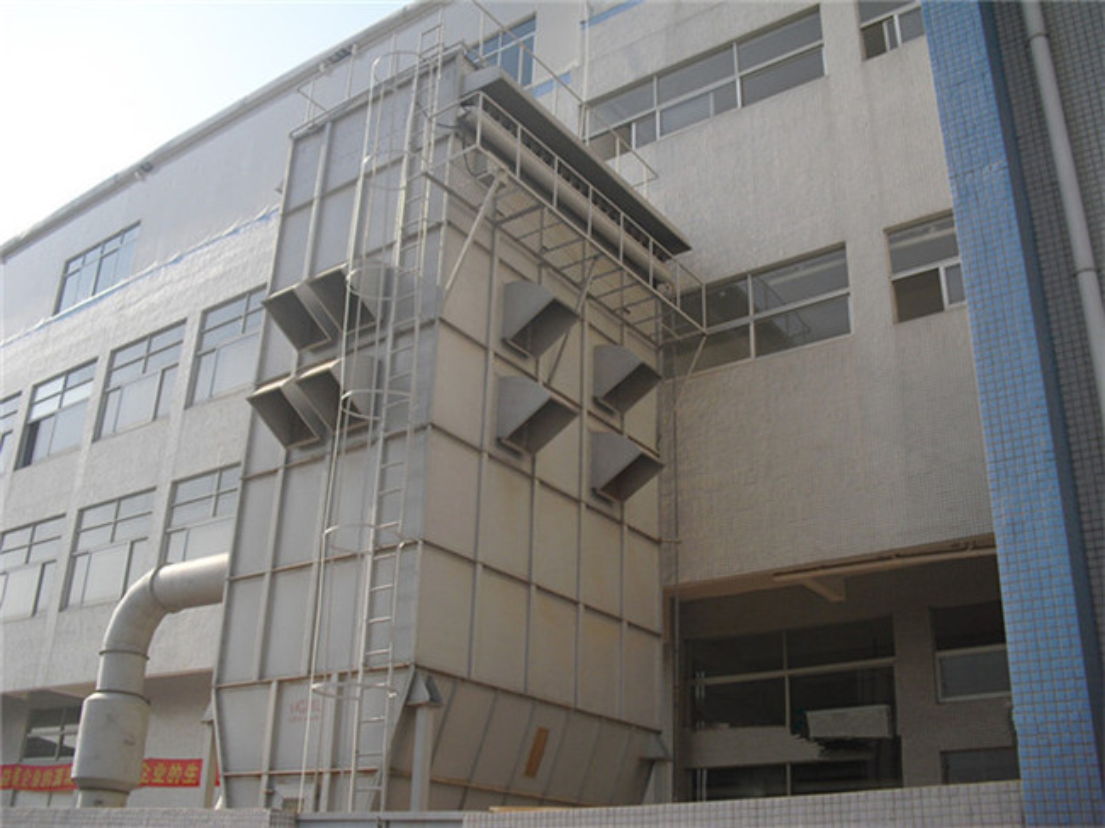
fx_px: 1149
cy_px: 414
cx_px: 552
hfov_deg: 51.4
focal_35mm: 36
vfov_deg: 39.6
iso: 100
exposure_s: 1/1000
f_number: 3.1
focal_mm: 6.3
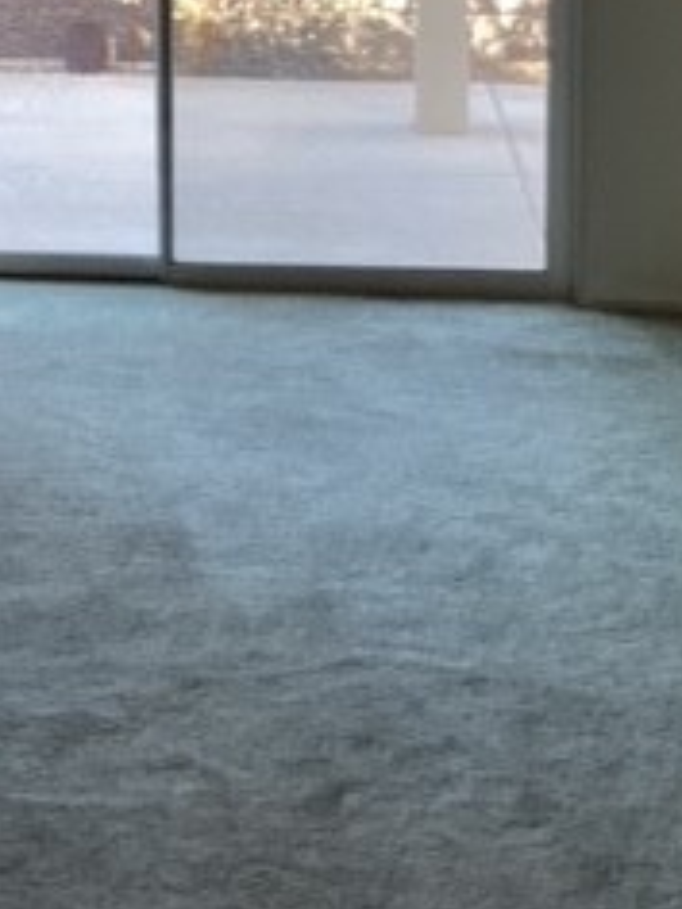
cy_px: -116
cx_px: 177
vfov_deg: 21.9
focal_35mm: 84
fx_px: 2207
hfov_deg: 17.5
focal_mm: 3.3
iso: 50
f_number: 2.4
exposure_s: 1/60
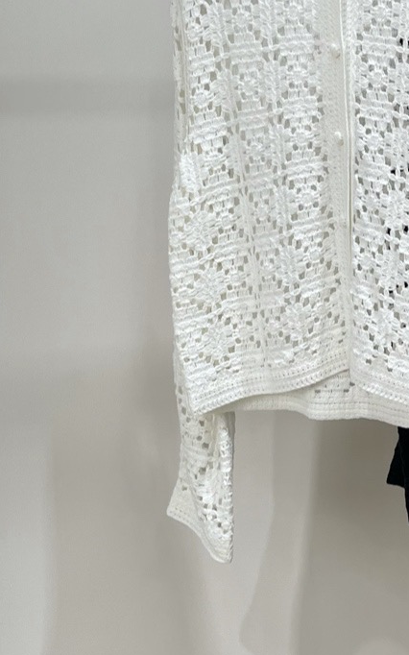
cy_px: 266
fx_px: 1231
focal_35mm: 69
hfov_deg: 17.8
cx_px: 506
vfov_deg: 29.7
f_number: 1.6
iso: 32
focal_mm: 5.1
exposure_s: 1/170
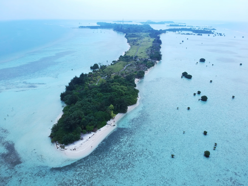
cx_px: 124
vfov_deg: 54.9
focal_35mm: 25
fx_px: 179
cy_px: 93
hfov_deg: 69.4
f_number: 2.6
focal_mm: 4.49
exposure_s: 1/25
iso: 200
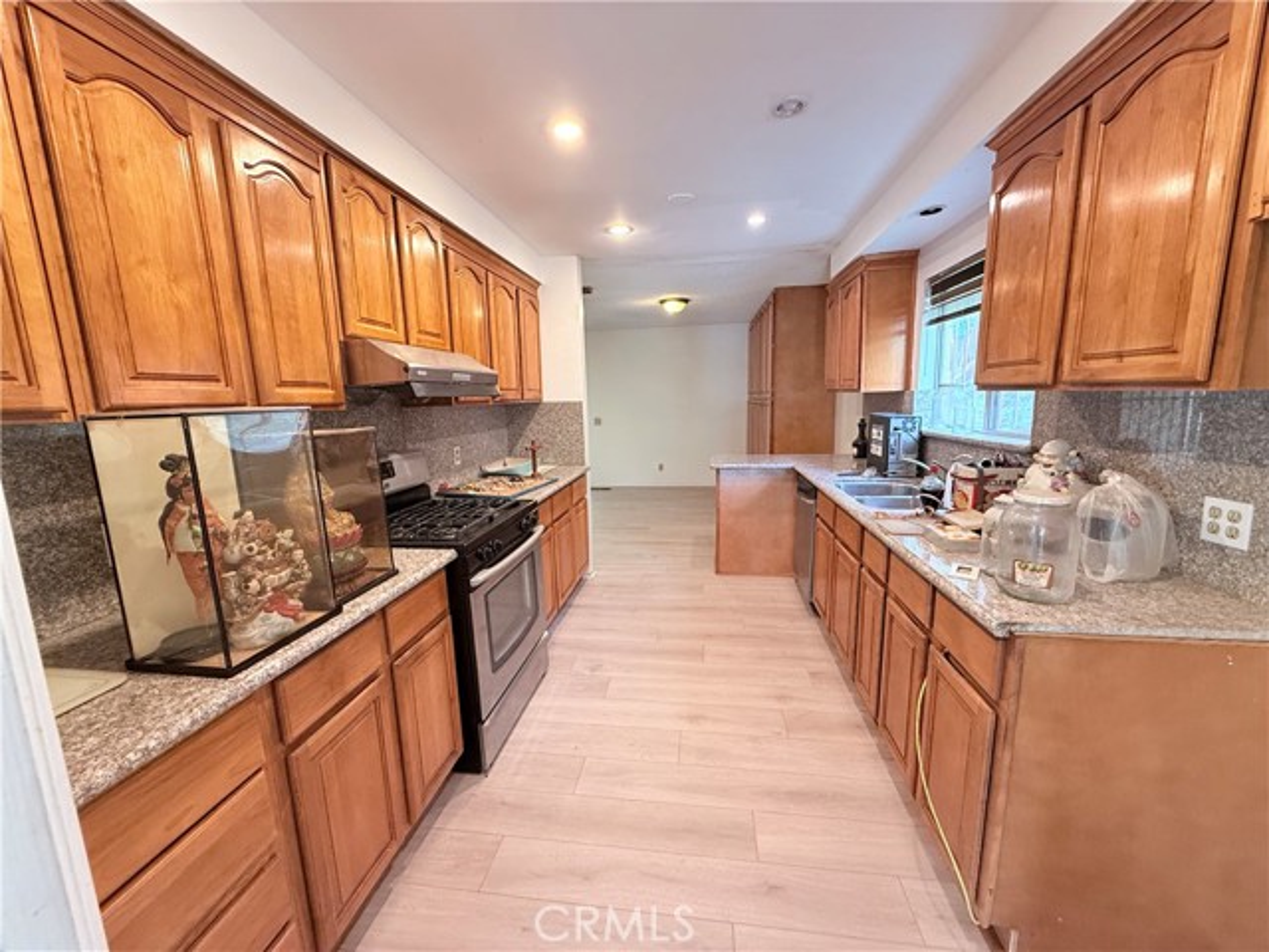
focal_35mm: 14
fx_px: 513
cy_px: 476
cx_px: 634
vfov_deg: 85.7
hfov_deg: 102.1
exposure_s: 1/60
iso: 320
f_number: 2.2
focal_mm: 2.22
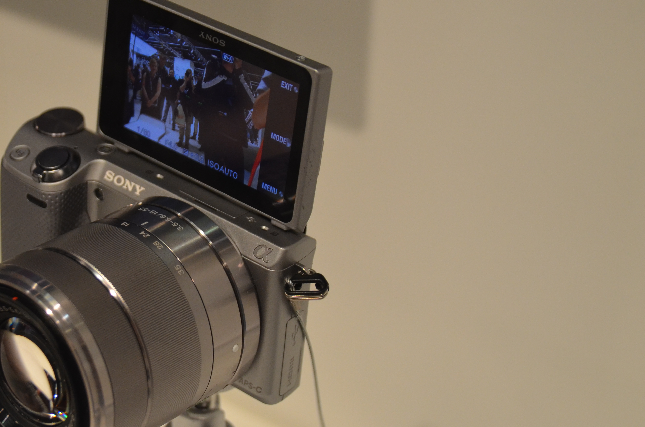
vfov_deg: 13.1
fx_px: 1855
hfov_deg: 19.6
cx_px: 157
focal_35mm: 104
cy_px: 236
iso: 800
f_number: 4
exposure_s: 1/60
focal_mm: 45
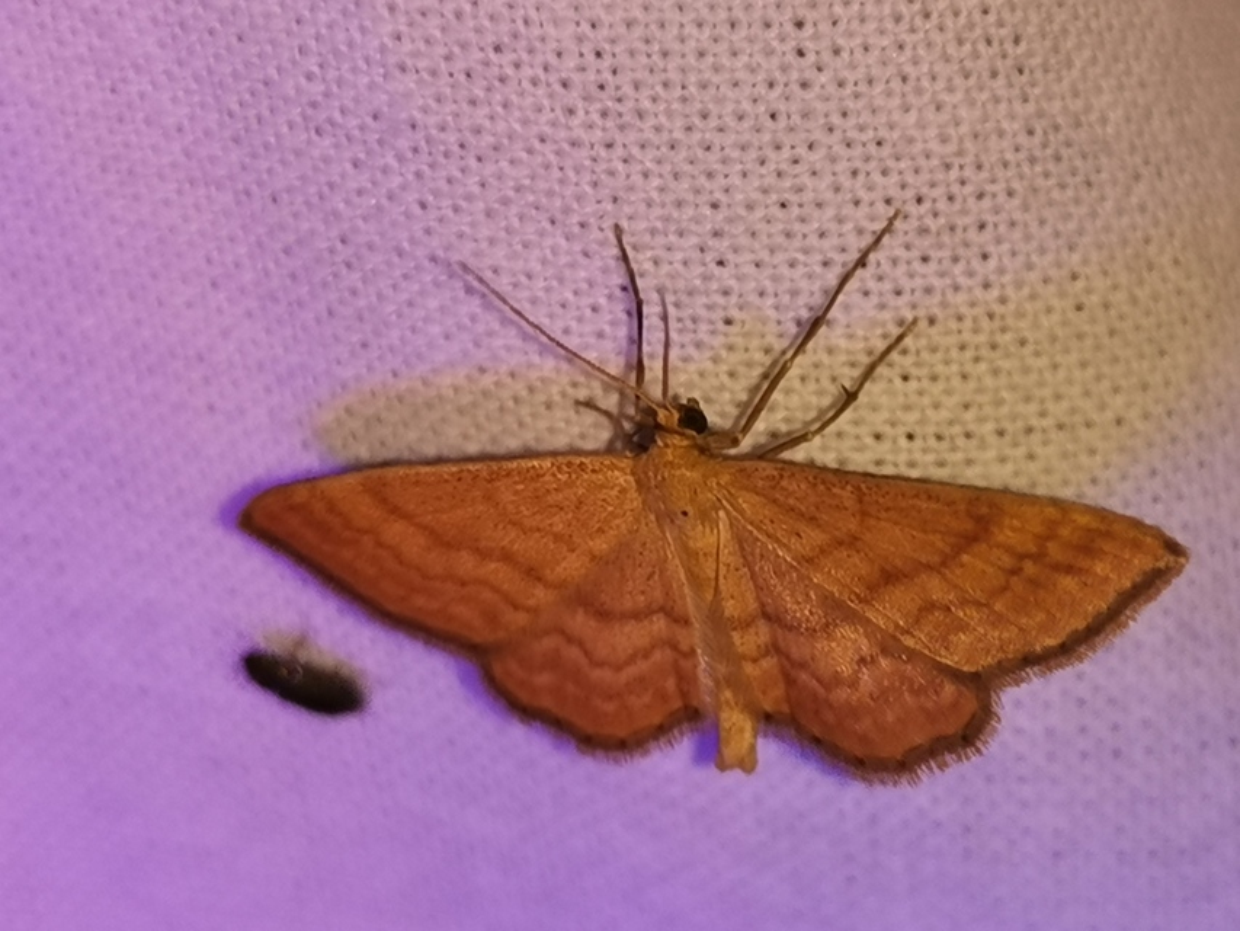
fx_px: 3368
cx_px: 620
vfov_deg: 15.7
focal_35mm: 94
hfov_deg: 20.9
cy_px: 466
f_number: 1.8
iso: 50
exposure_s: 1/168
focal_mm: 5.58
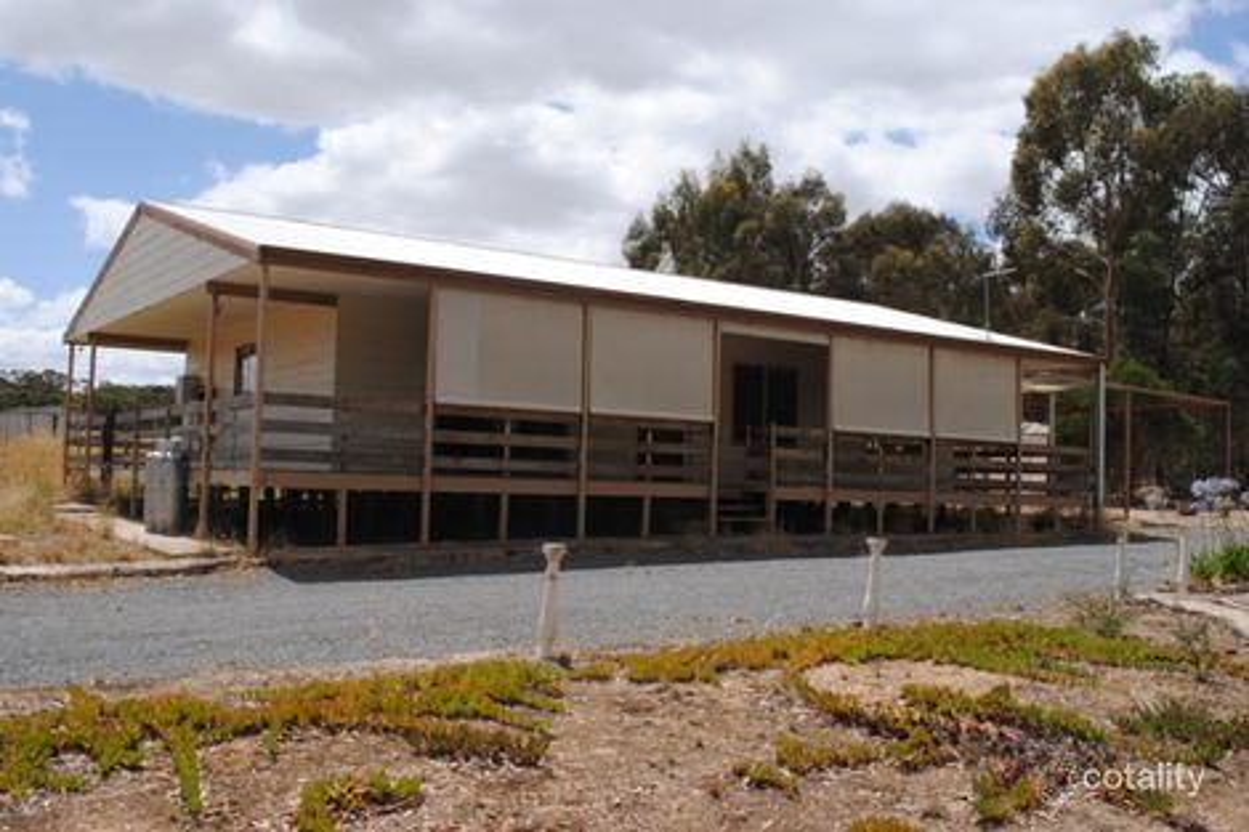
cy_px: 416
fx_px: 1248
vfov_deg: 36.8
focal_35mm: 36
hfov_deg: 53.1
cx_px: 624
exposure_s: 1/200
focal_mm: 24
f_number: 10
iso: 100
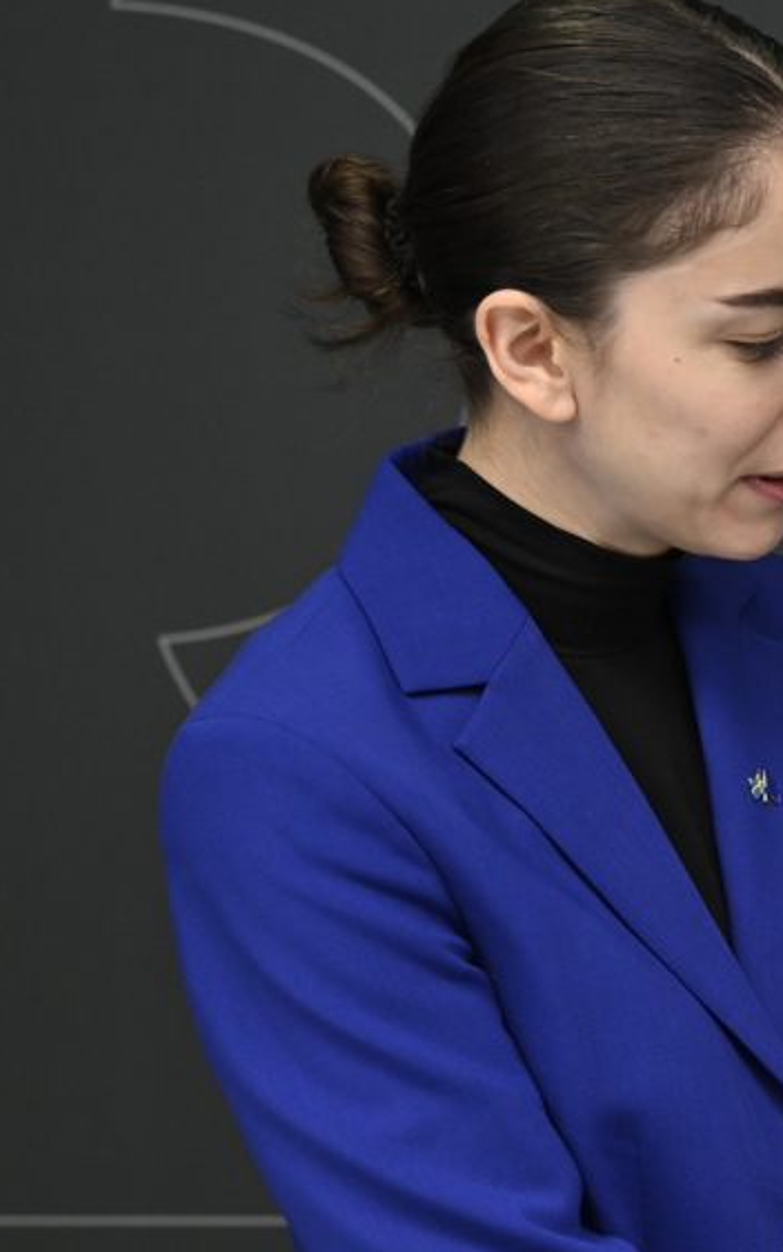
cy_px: 805
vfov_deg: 15.7
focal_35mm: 133
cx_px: 1450
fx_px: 4540
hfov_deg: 9.4
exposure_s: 1/250
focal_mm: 54
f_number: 4
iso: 800
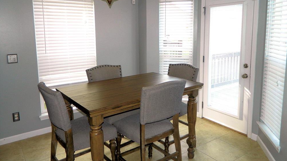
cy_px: 60
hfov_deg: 67.9
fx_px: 213
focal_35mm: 28
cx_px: 146
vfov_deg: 41.2
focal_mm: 4.5
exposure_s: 1/40
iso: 110
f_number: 3.1
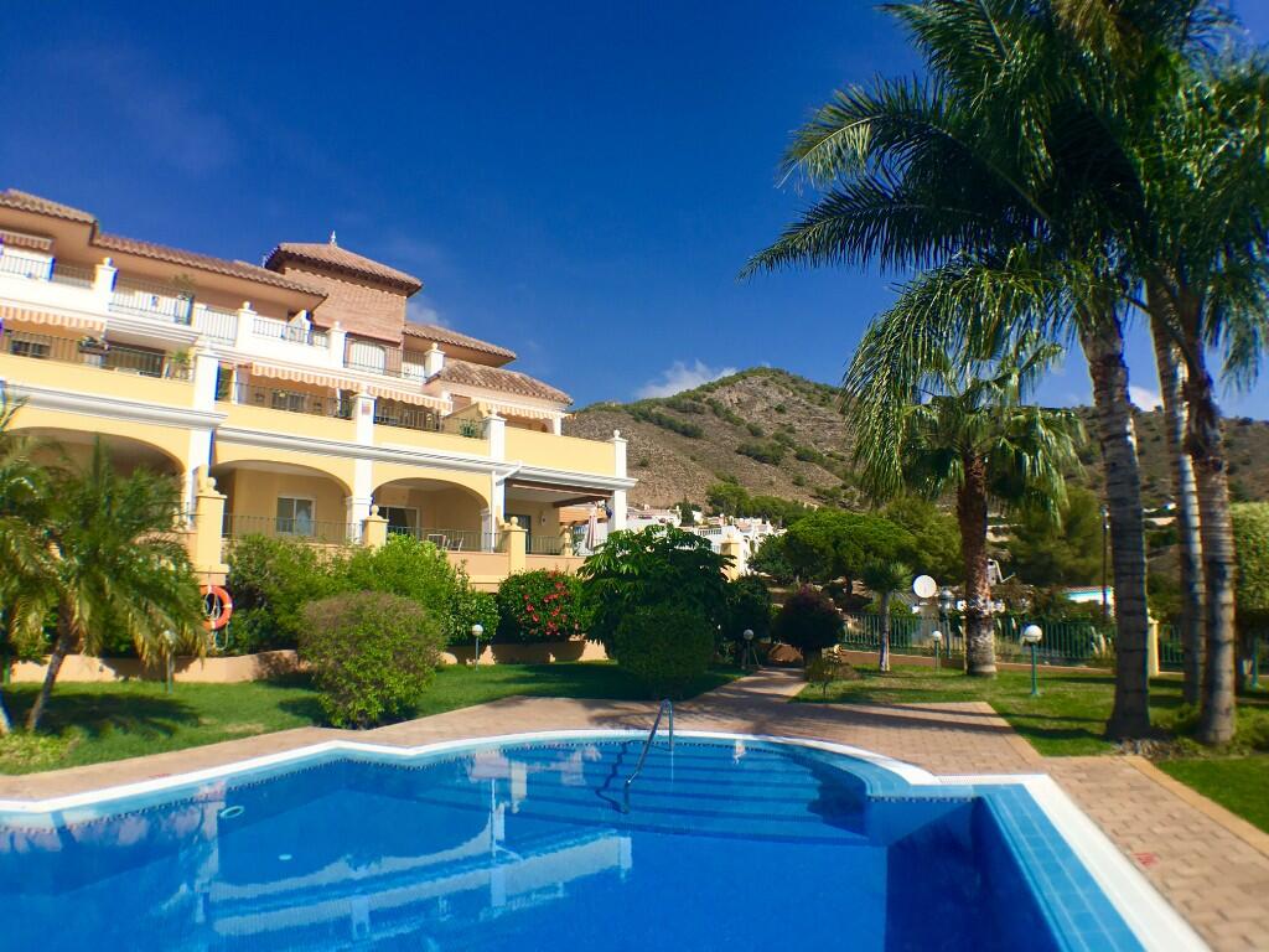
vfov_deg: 48.2
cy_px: 476
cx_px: 634
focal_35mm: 29
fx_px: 1063
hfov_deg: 61.7
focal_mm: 4.15
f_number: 2.2
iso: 25
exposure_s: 1/2481
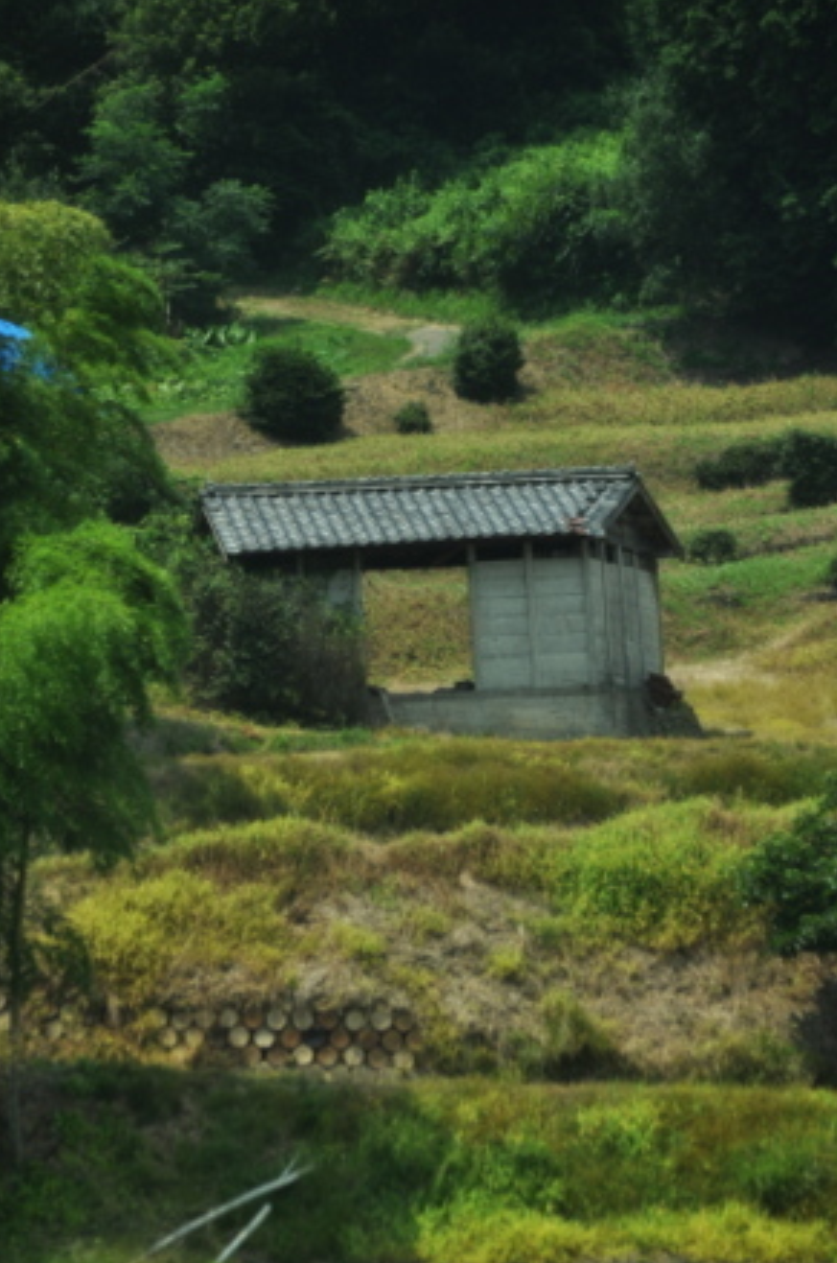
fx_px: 7477
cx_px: 411
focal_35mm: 214
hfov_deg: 6.4
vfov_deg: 9.7
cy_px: 639
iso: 200
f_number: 5.6
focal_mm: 125
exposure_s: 1/1000
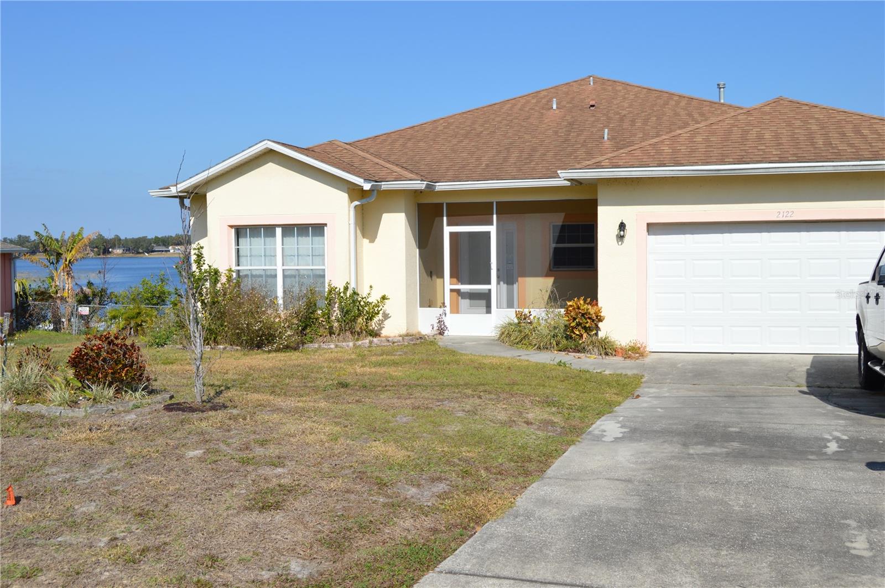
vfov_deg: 36.8
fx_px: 884
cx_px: 442
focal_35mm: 36
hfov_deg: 53.2
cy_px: 294
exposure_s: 1/320
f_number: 9
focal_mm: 24
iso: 100
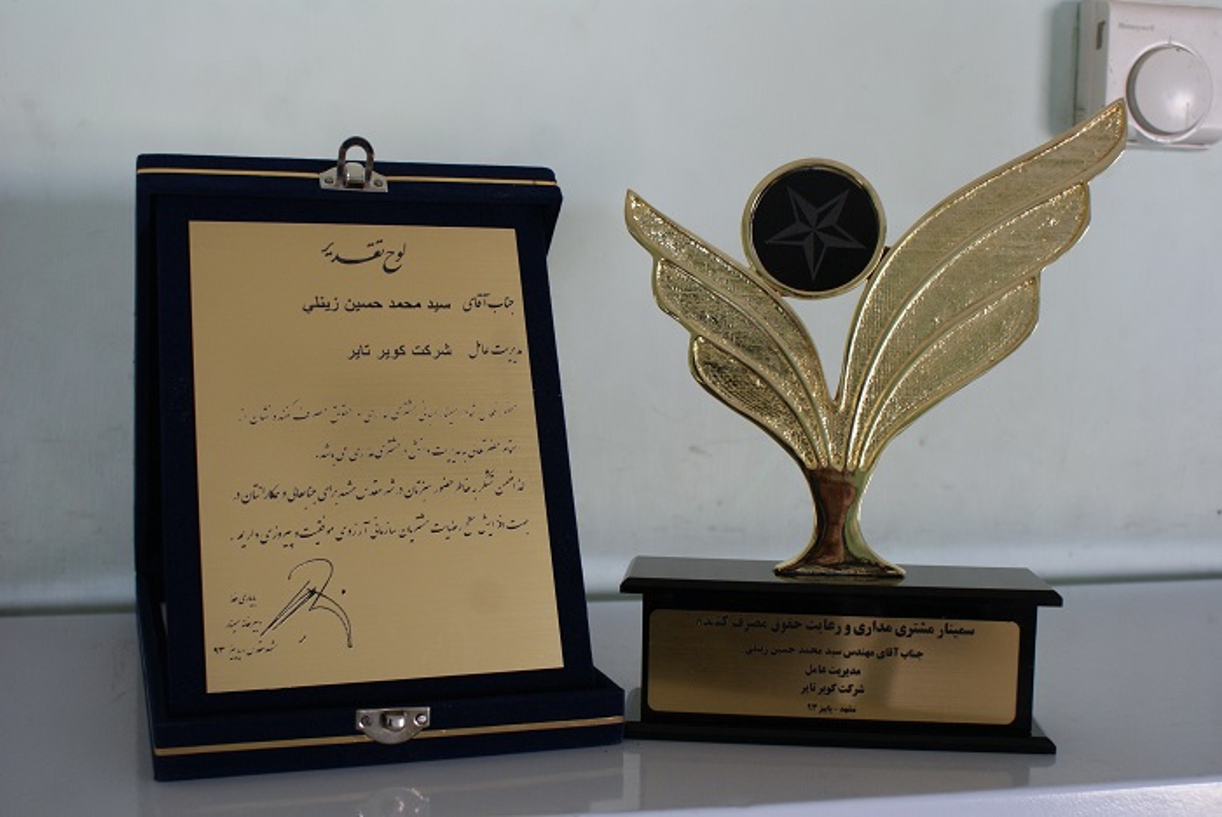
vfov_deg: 32.0
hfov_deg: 46.4
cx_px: 611
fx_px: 1427
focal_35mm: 42
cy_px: 408
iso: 400
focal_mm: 28
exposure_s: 1/40
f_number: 4.5
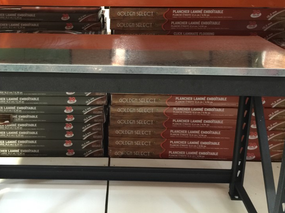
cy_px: 63
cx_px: 115
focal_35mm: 41
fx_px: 338
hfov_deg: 45.5
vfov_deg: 34.6
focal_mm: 4.15
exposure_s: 1/4
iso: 80
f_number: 2.2
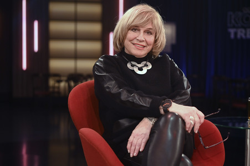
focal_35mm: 55
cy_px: 83
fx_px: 382
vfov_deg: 24.6
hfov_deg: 36.3
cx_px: 125
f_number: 2.5
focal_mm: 55
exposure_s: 1/200
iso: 1250
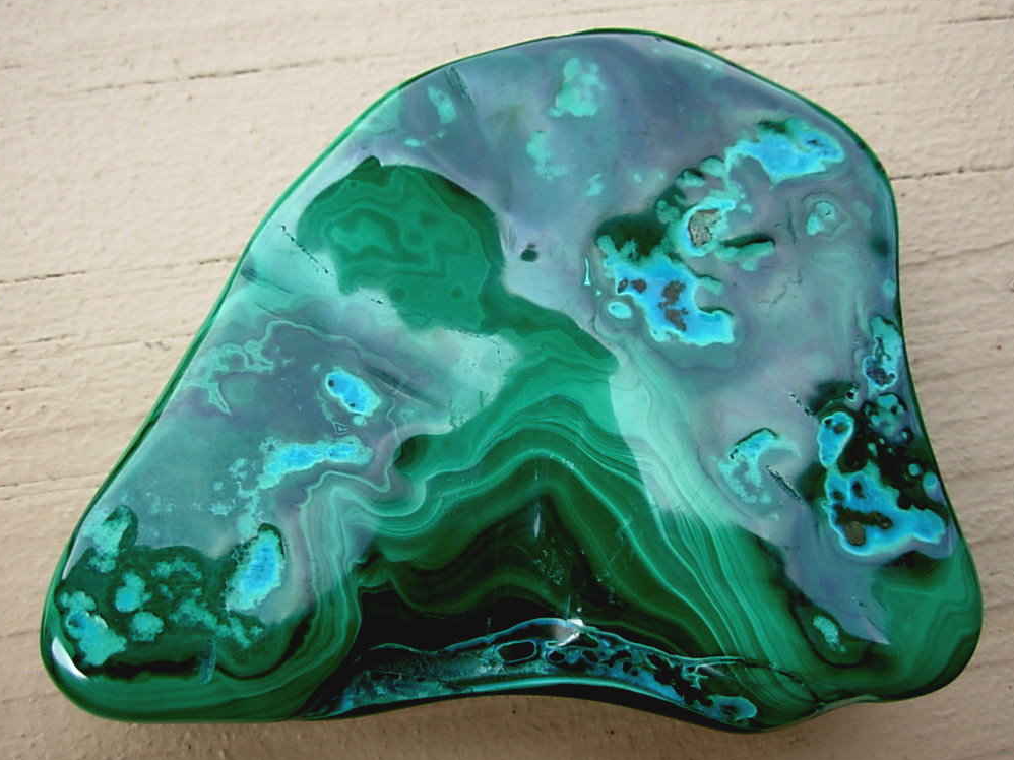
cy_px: 383
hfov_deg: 47.9
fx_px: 1142
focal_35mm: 39
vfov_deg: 36.8
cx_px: 509
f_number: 2.9
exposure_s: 1/287
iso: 50
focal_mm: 6.3
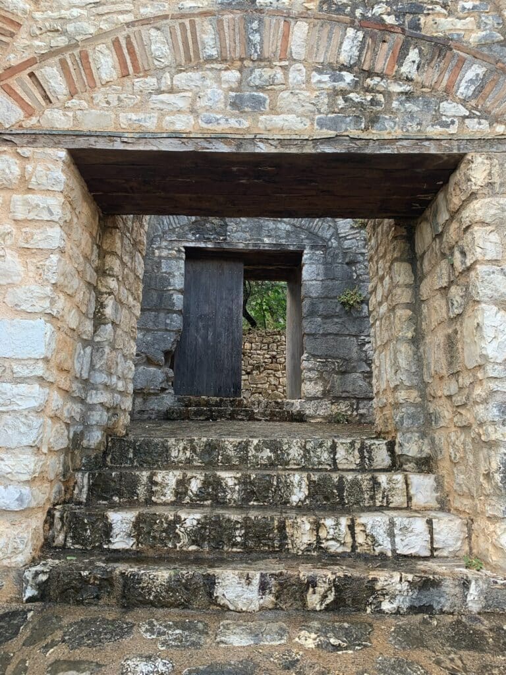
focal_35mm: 26
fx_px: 507
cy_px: 338
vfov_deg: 67.3
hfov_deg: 53.1
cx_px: 253
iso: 40
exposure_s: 1/122
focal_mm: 4.25
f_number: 1.8
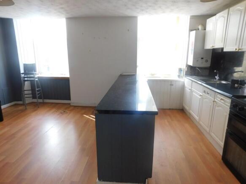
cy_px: 92
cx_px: 123
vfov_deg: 58.9
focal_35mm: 23
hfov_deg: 73.9
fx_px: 163
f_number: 3
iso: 125
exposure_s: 1/50
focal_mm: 4
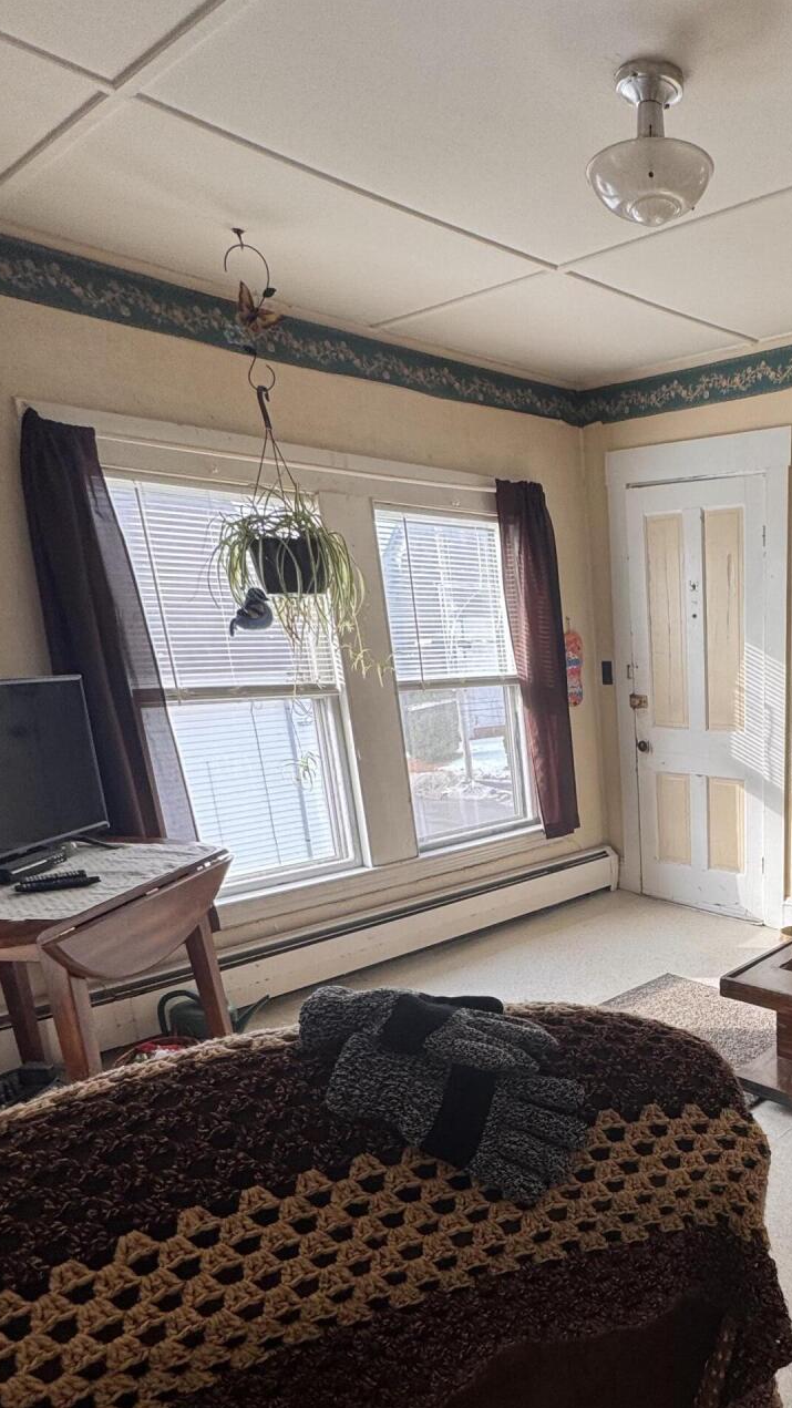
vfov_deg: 74.2
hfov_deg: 43.7
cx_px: 707
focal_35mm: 24
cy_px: 926
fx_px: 896
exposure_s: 1/99
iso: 80
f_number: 2.2
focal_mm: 2.22
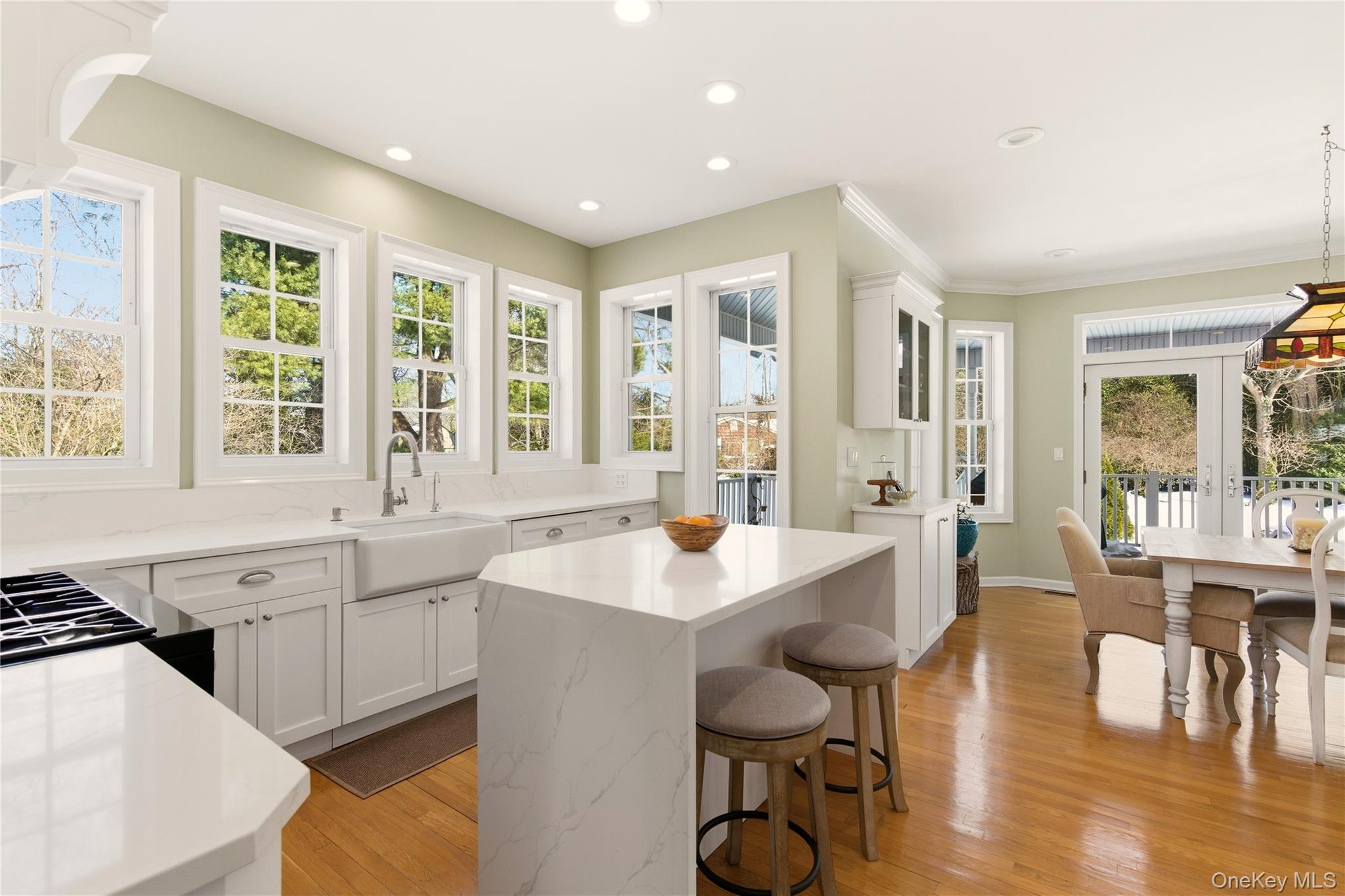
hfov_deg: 96.7
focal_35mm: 16
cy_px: 448
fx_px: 598
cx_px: 672
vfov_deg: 73.7
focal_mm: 16
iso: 250
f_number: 9
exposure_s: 1/160
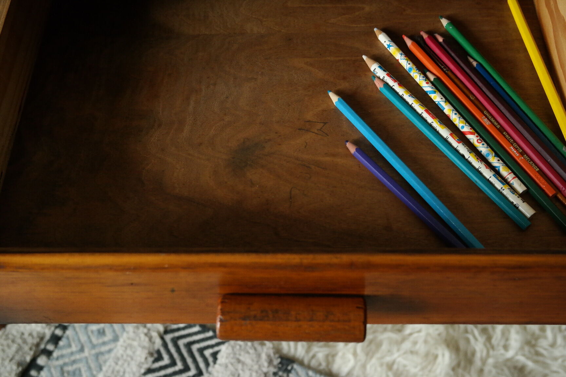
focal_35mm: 43
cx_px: 283
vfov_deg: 31.2
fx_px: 676
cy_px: 188
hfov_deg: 45.4
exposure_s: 1/50
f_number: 5.6
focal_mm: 28
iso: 1600
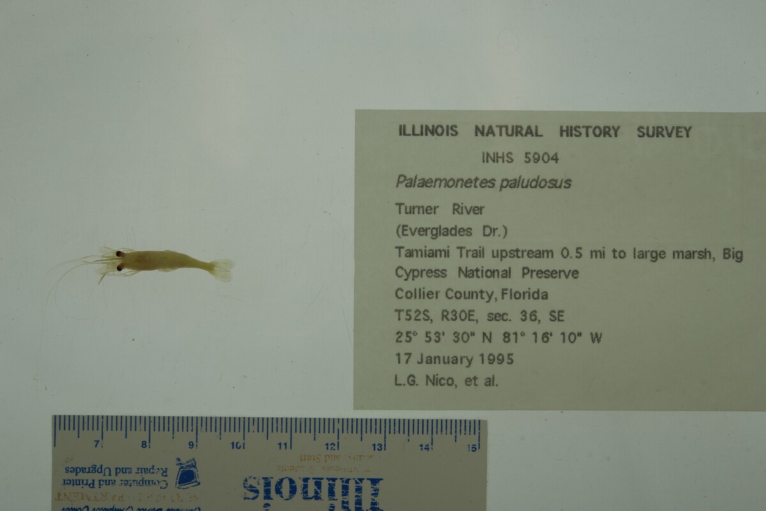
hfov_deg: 33.4
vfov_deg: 22.6
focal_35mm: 60
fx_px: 1277
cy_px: 256
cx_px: 383
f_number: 9
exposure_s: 1/100
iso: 50
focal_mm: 60
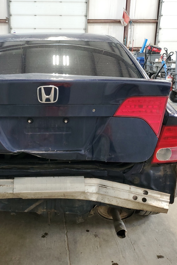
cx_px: 52
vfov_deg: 51.9
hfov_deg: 35.4
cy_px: 133
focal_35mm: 37
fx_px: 273
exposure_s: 1/60.2
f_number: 1.5
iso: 119
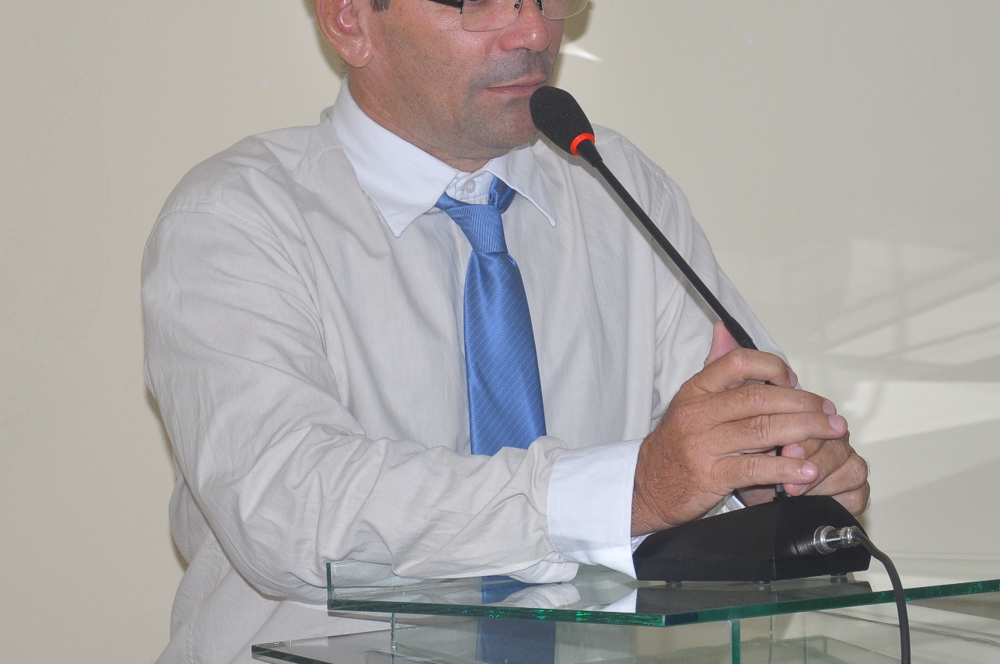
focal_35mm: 120
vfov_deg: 11.4
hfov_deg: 17.1
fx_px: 3329
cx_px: 617
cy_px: 235
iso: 400
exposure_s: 1/125
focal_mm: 48
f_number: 5.6
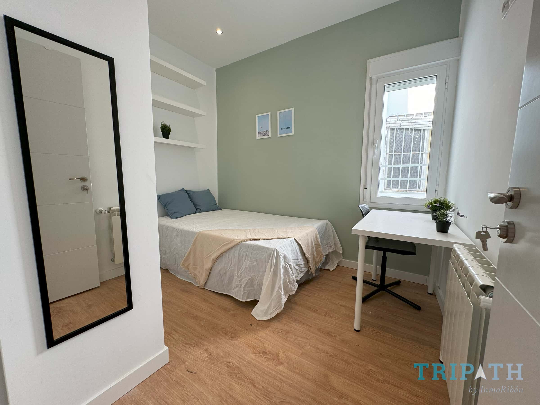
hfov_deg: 102.1
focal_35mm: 14
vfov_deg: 85.7
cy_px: 202
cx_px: 270
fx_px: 218
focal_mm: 2.22
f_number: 2.2
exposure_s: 1/100
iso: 64
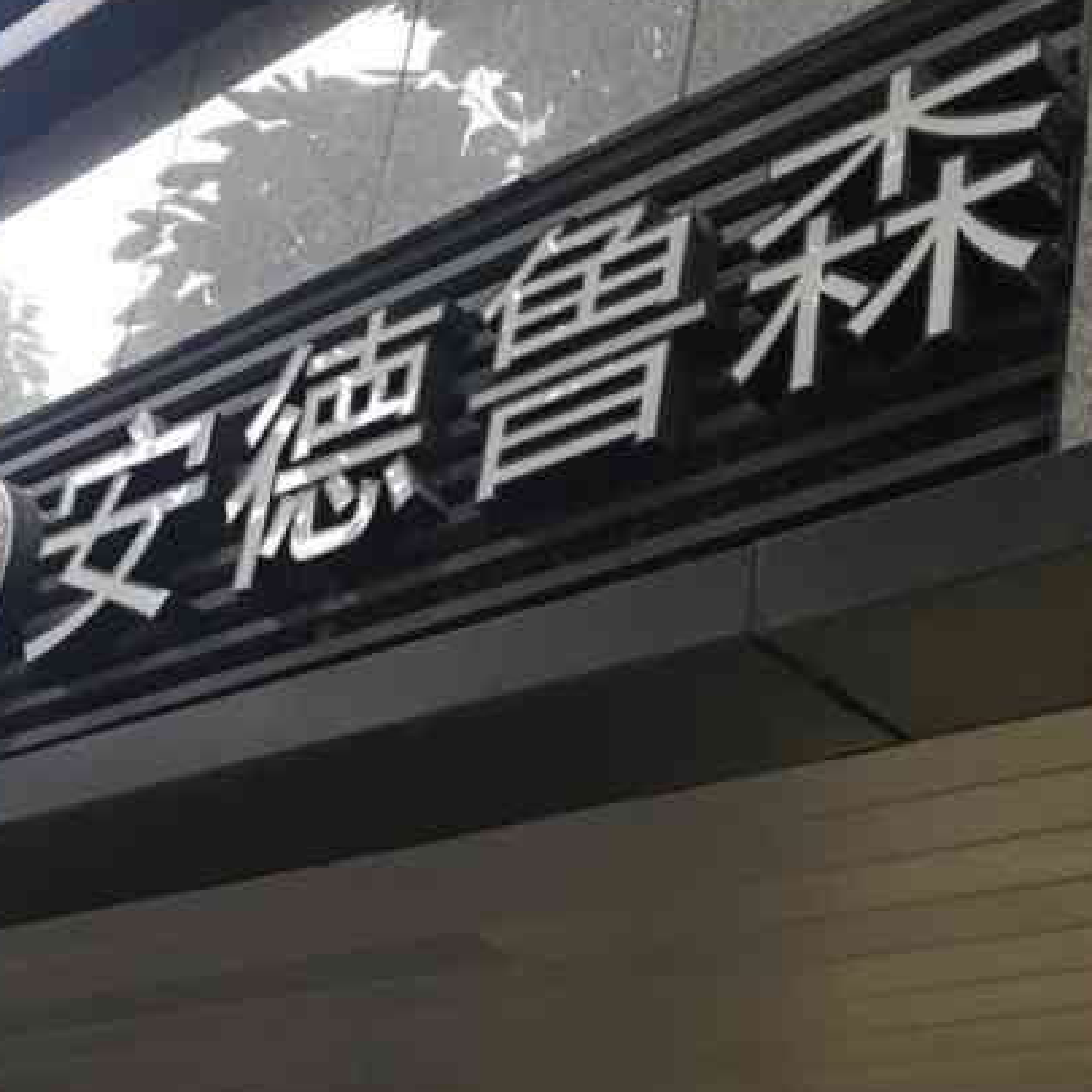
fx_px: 2106
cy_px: 918
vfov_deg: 28.3
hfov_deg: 29.1
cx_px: 561
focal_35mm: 59
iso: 160
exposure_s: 1/33
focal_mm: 4.15
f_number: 2.2
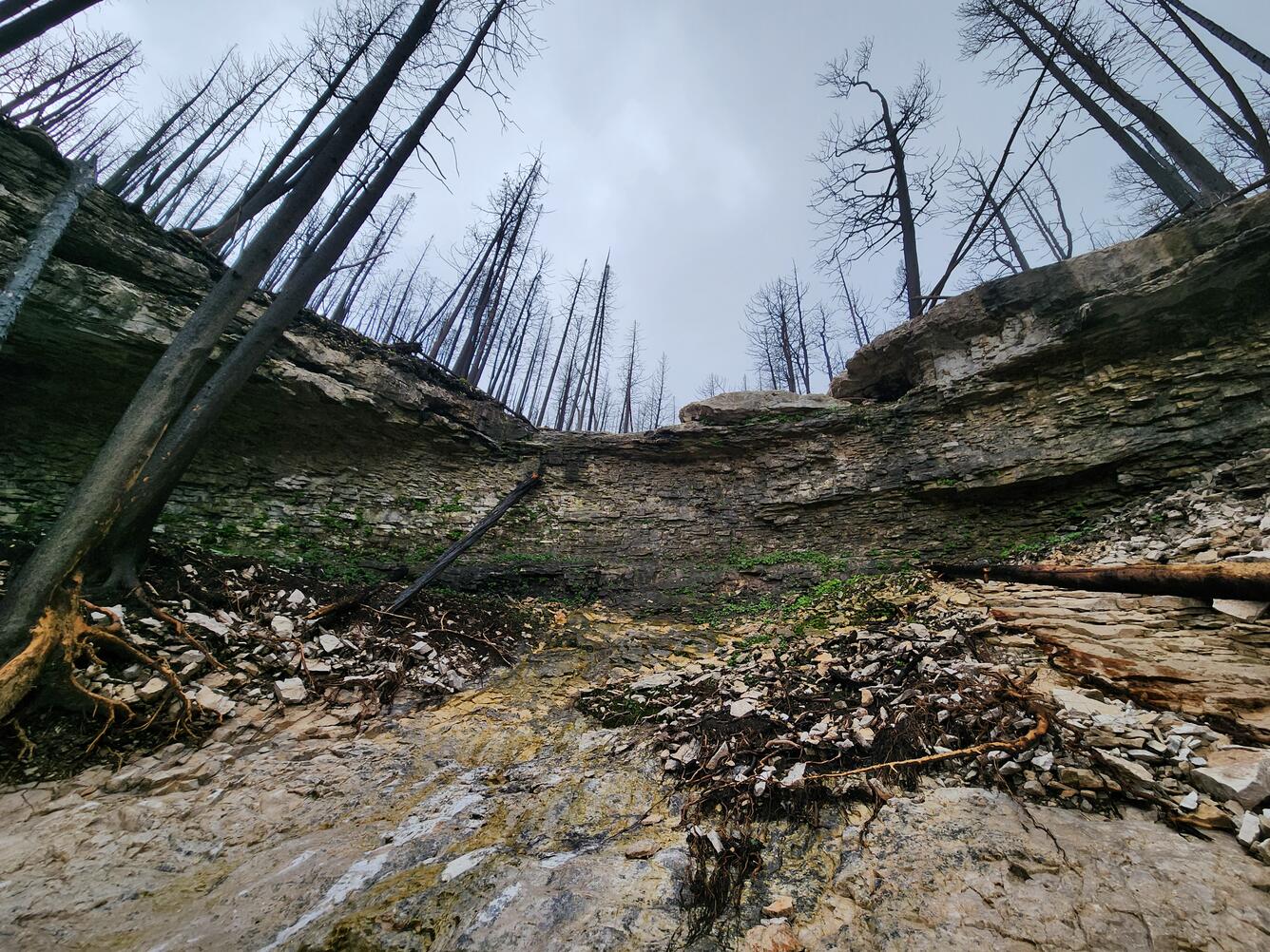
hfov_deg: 106.2
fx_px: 477
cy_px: 476
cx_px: 635
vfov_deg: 89.9
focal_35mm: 13
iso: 50
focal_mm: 2.2
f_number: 2.2
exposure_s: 1/434
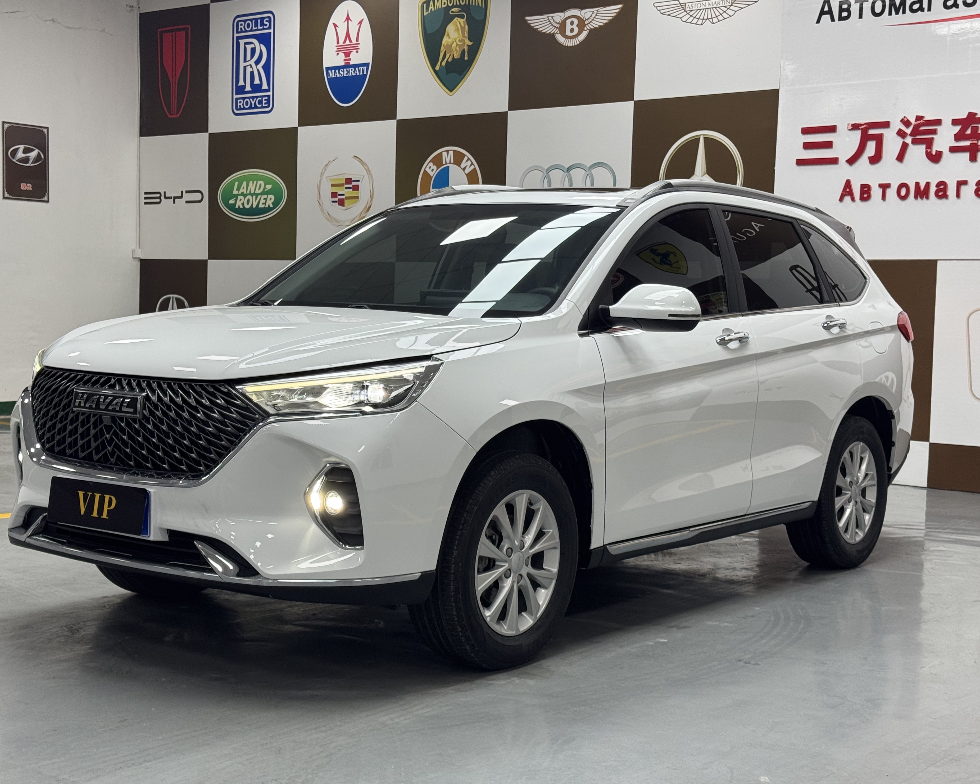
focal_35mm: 51
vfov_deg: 29.7
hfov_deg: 36.6
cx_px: 451
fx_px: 1479
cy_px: 392
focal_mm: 6.76
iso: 80
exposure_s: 1/102
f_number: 1.78
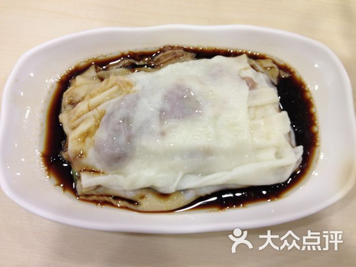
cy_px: 134
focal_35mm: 35
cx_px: 178
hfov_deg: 52.6
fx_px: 360
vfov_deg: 40.7
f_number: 2.4
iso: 80
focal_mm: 4.28
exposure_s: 1/20
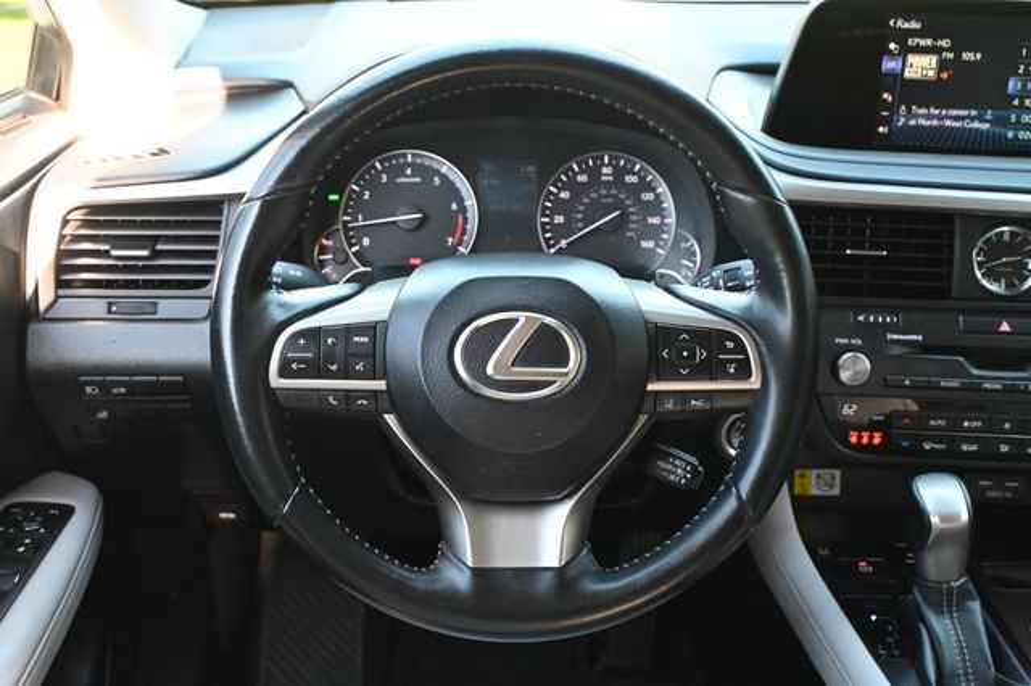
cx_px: 516
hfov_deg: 47.2
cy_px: 343
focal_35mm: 41
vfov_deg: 32.4
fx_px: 1181
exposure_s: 1/125
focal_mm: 27.5
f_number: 4.5
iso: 2200
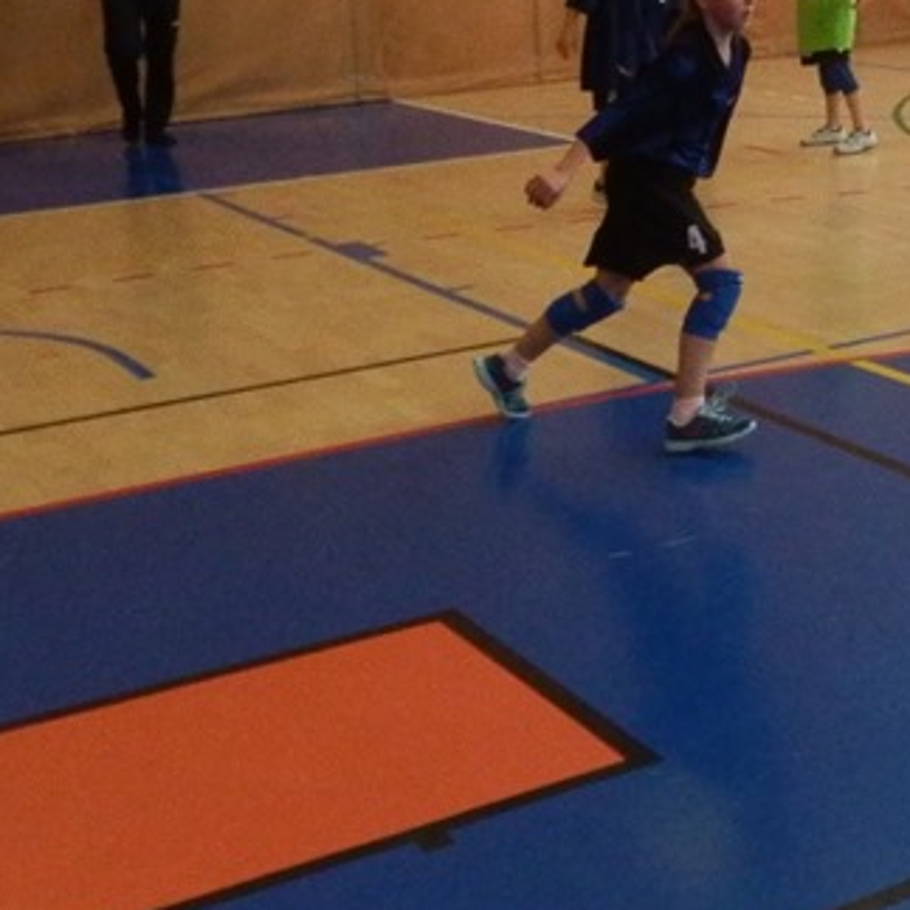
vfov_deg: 23.9
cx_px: 1059
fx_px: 2082
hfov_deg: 22.9
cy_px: 76
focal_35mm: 70
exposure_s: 1/500
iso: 640
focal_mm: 4.5
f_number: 3
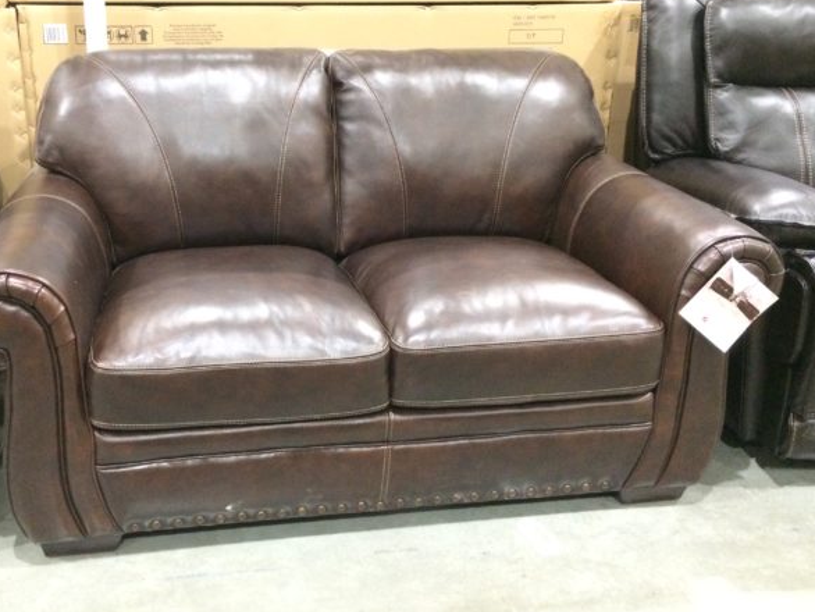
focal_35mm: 38
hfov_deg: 48.7
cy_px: 224
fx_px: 895
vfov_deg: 37.5
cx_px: 325
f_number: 2.2
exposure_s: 1/30
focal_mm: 4.15
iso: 320
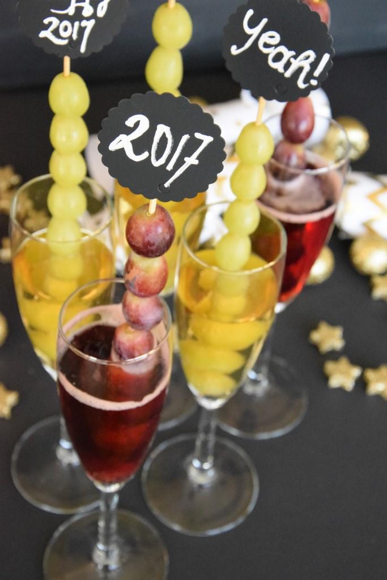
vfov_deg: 28.1
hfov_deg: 18.9
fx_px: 1161
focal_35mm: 72
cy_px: 290
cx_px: 194
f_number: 7.1
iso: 5000
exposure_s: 1/200
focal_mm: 48
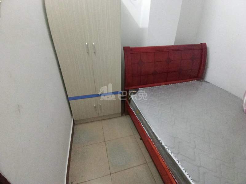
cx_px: 123
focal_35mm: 17
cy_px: 92
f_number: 2.4
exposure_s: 1/33.3
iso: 1084
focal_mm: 1.78
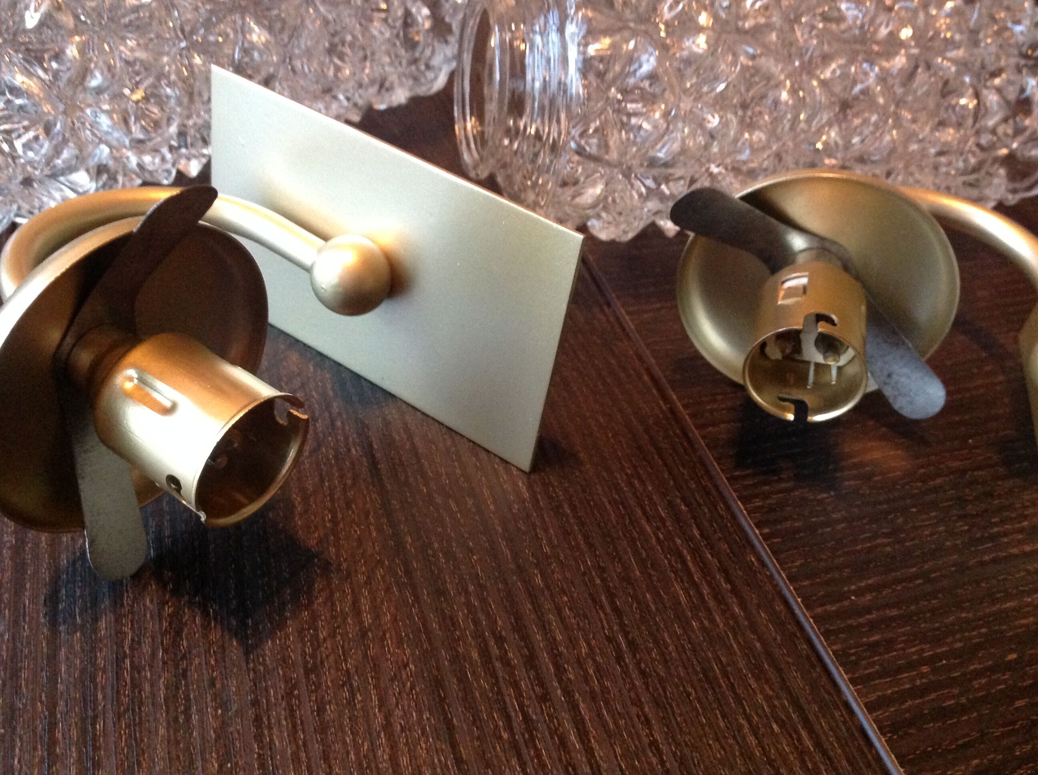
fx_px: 1048
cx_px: 519
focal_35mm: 35
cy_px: 388
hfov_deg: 52.7
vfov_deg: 40.6
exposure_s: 1/15
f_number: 2.4
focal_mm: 4.28
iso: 500
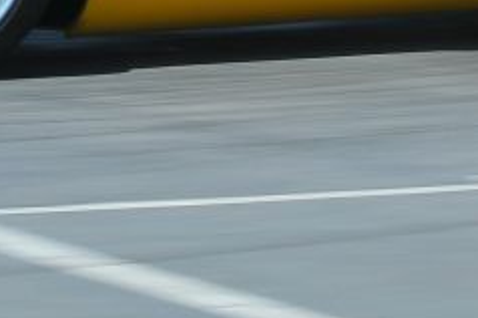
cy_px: -347
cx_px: 169
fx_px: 9514
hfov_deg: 2.9
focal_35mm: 718
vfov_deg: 1.9
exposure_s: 1/80
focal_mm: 95
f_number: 14
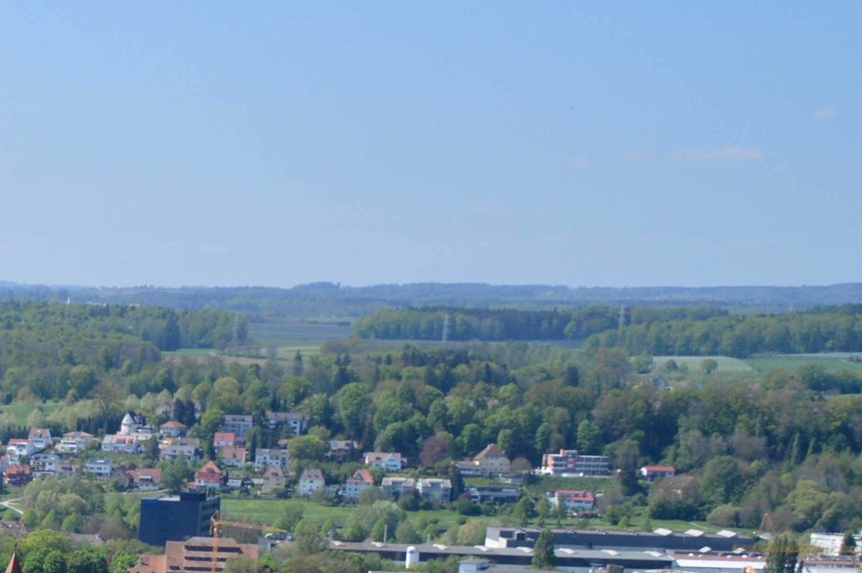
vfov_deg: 10.9
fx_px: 2919
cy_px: 817
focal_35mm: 122
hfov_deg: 14.8
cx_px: -649
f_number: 8
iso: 100
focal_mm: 22
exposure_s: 1/250
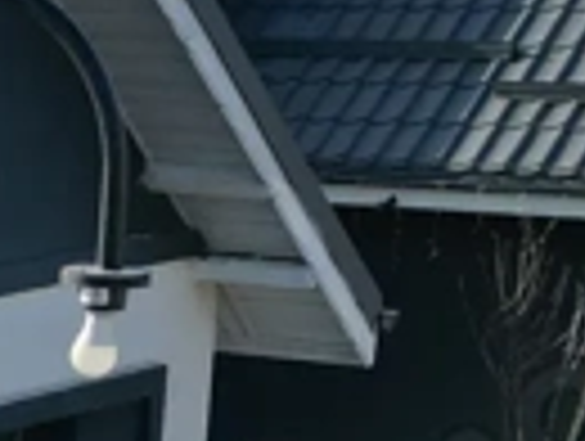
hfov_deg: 8.9
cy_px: 594
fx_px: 3115
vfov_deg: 8.0
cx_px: -1120
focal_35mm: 184
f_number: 1.7
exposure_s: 1/2500
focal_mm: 6.72
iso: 100
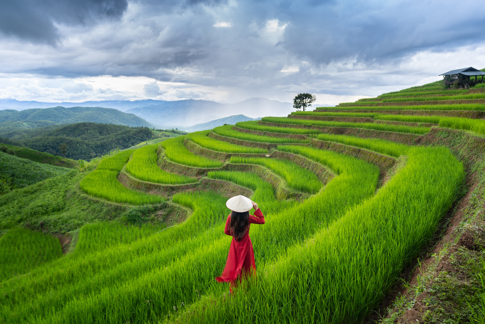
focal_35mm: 29
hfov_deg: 63.7
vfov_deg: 45.0
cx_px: 242
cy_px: 162
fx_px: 391
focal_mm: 29
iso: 200
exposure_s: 1/40
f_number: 4
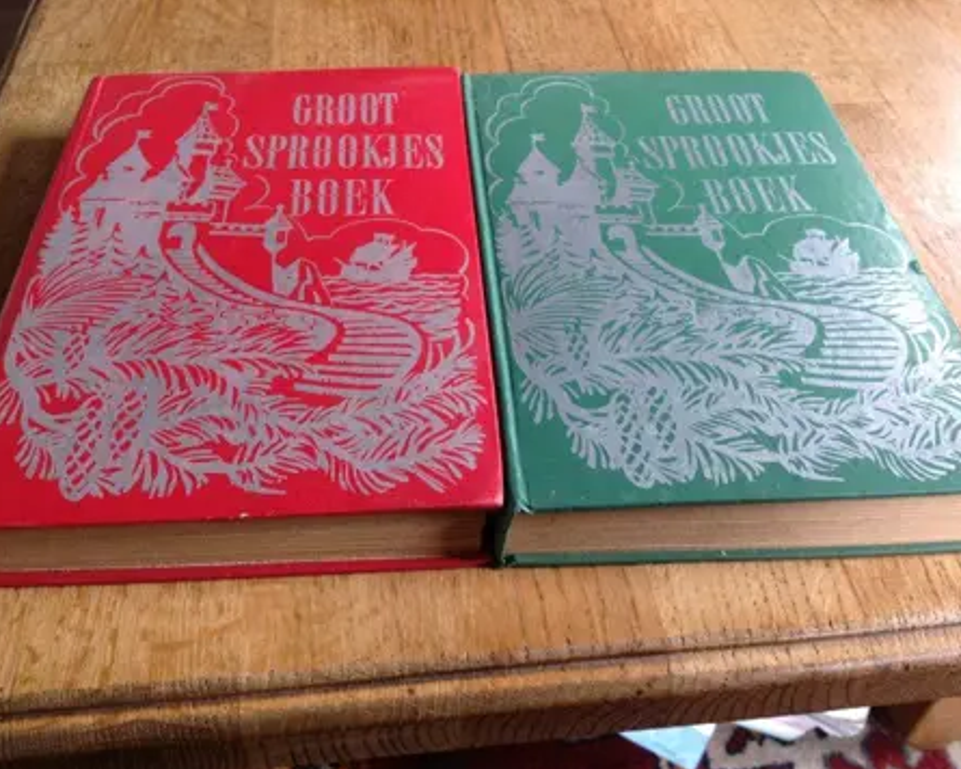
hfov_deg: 49.1
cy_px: 387
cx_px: 480
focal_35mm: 37
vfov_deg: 40.1
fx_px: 1052
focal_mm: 4.28
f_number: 2.4
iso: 64
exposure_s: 1/24
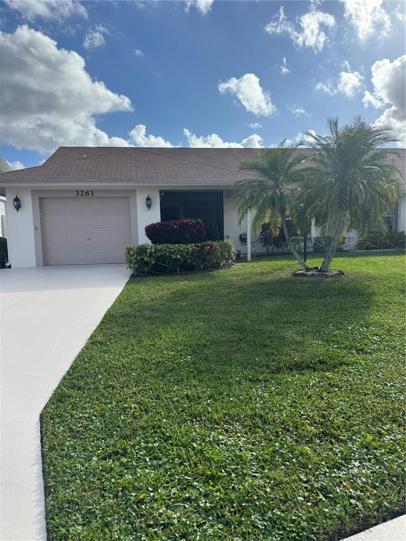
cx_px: 203
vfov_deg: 71.6
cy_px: 270
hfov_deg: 56.8
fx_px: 375
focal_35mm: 24
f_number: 1.78
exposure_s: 1/4310
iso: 80
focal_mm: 6.76
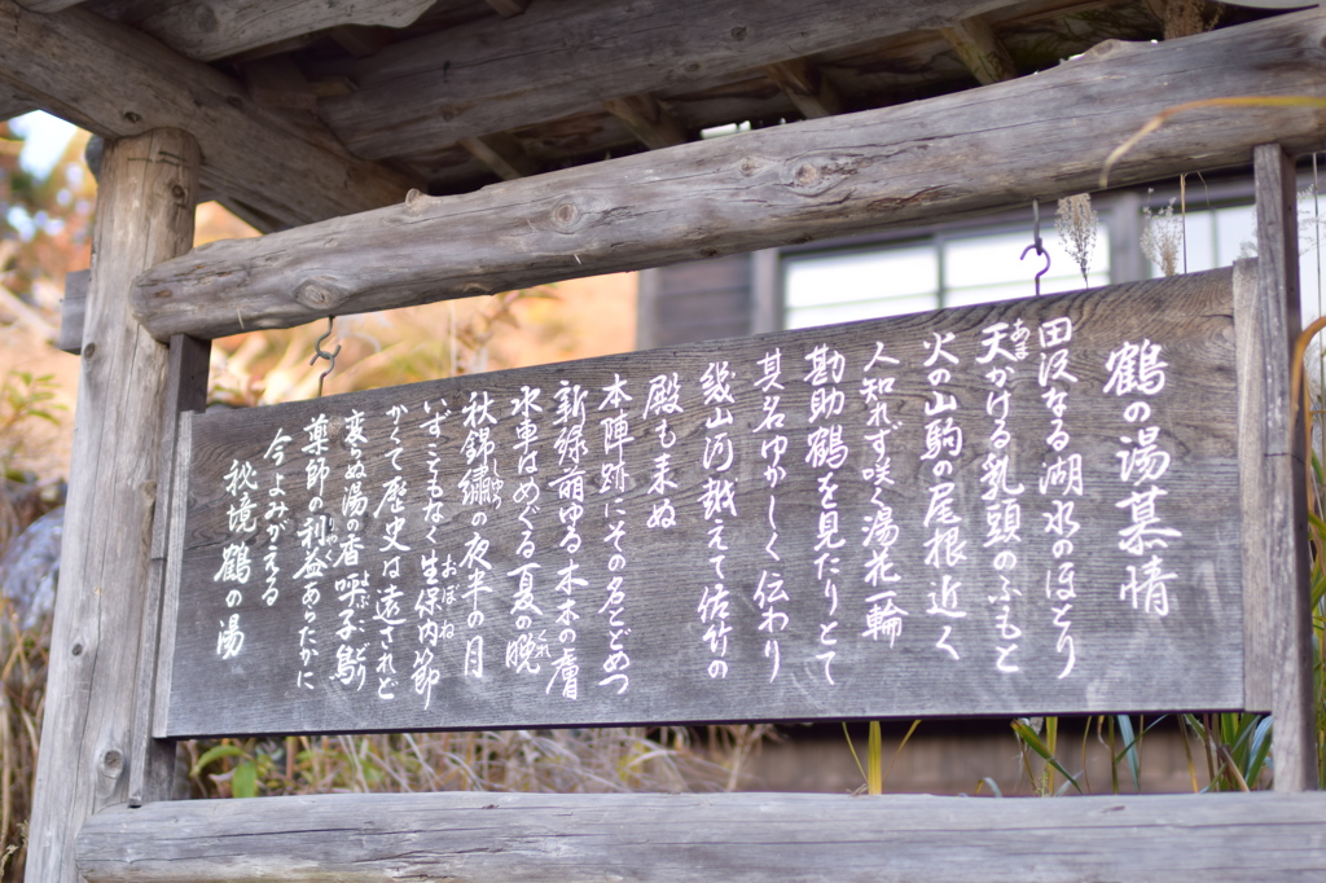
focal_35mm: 52
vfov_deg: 25.7
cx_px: 663
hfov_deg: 37.9
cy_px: 442
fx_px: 1933
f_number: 2
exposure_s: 1/320
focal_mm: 35
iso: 100
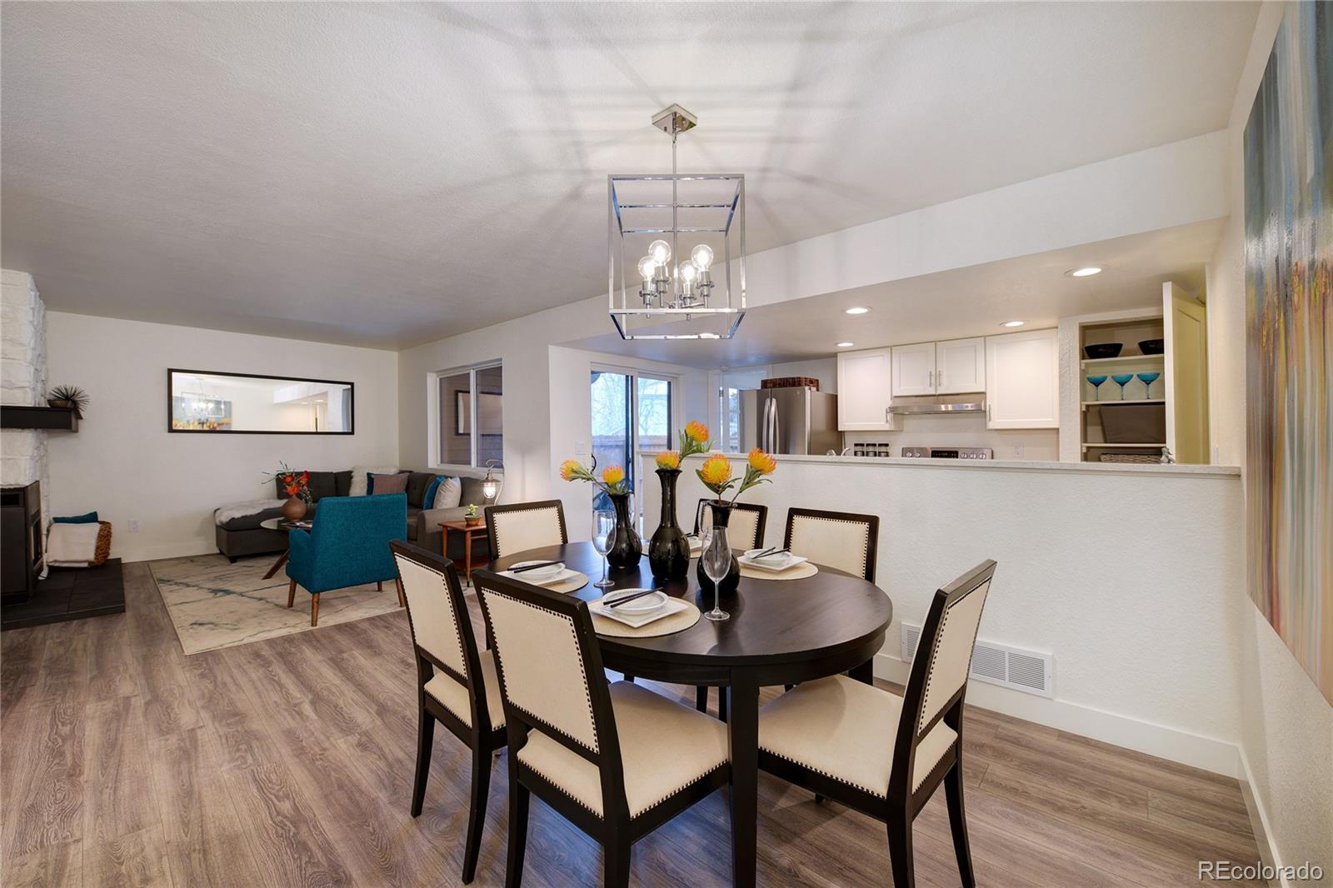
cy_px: 444
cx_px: 666
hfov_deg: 104.3
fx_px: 518
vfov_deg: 81.2
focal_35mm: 14
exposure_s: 1/20
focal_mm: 14
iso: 500
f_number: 8
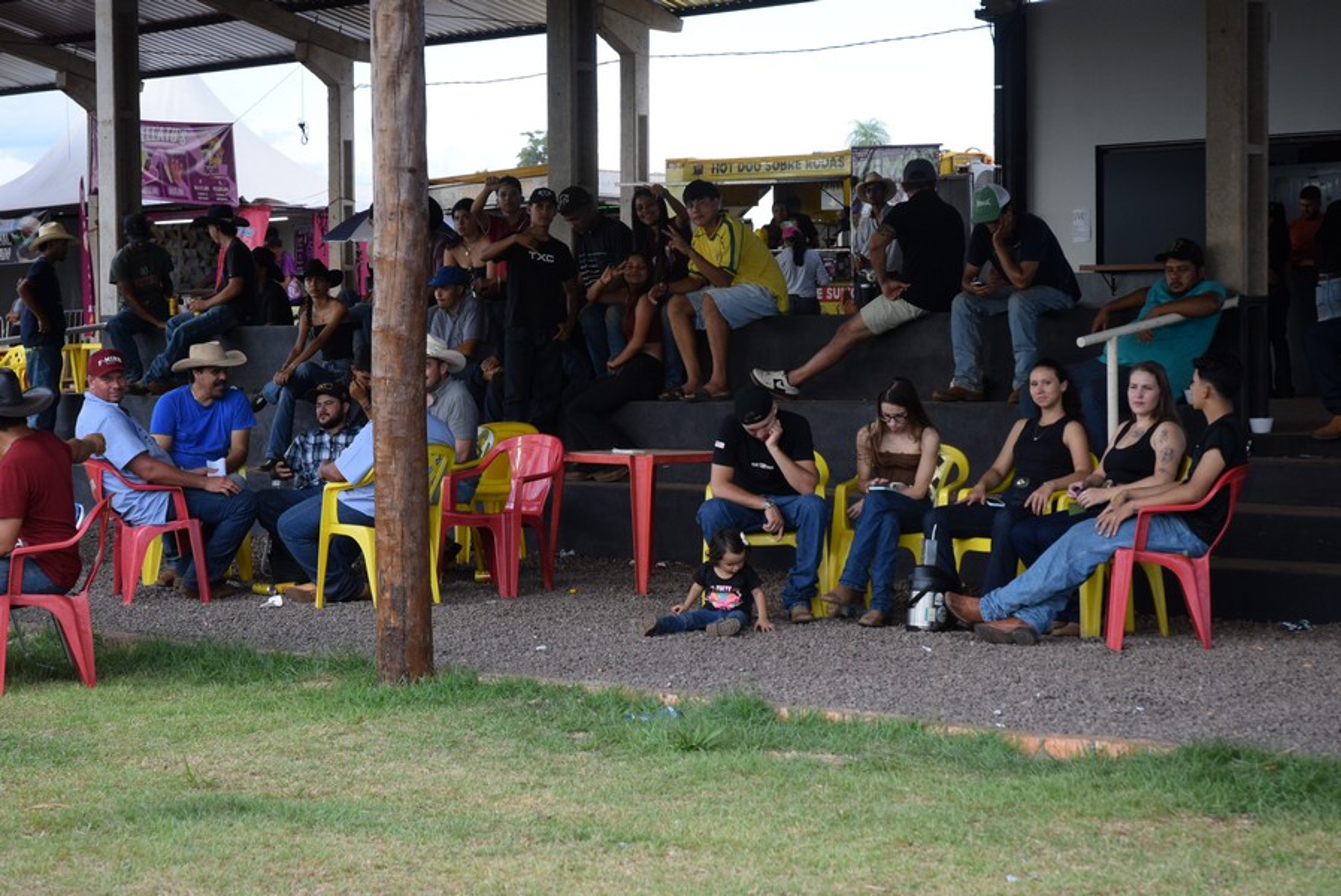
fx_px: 3131
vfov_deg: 16.3
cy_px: 448
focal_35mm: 84
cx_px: 670
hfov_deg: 24.2
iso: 800
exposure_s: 1/500
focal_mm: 56
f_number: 5.6
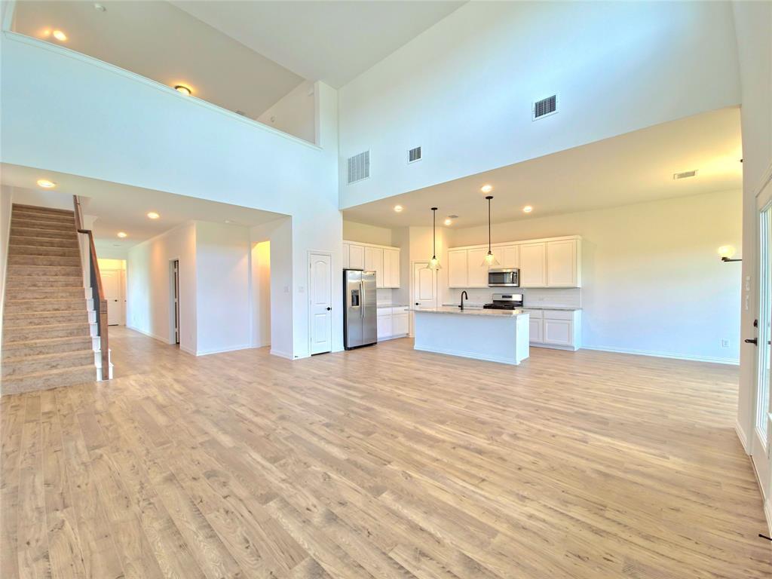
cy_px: 290
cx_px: 386
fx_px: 290
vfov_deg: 89.9
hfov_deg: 106.2
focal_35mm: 13
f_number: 2.2
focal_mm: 2.2
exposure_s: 1/120
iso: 160
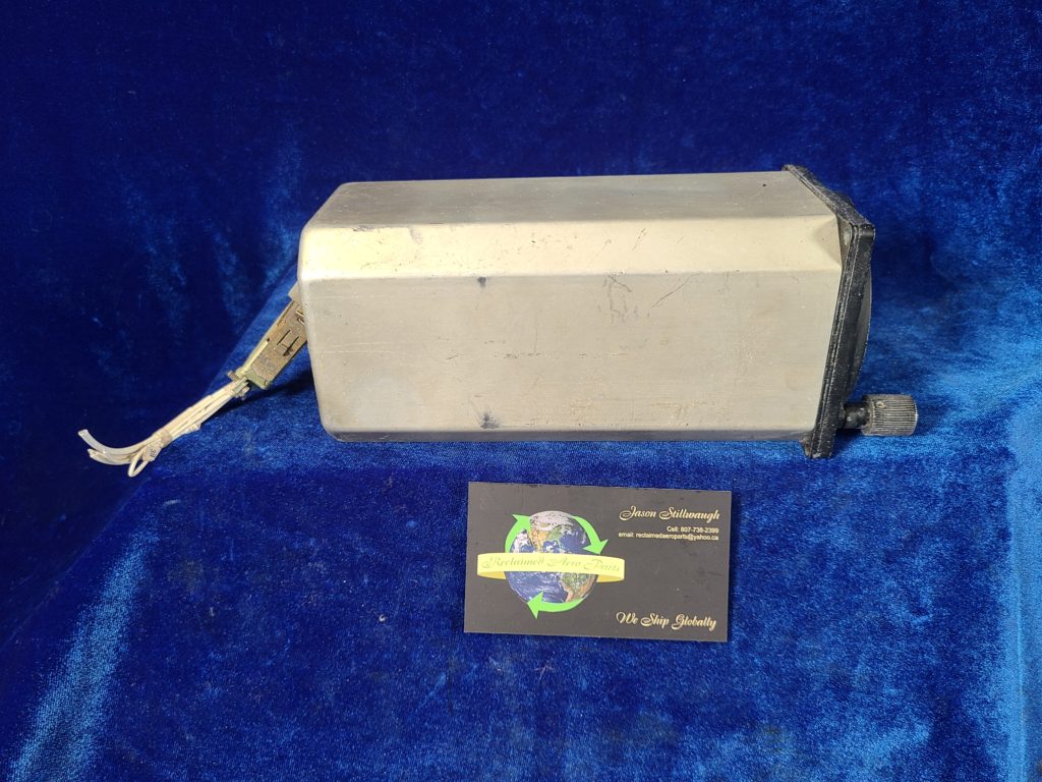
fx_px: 783
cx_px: 521
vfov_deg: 53.1
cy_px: 391
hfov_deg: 67.3
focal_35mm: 26
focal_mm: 5.4
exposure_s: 1/60
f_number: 1.8
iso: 80
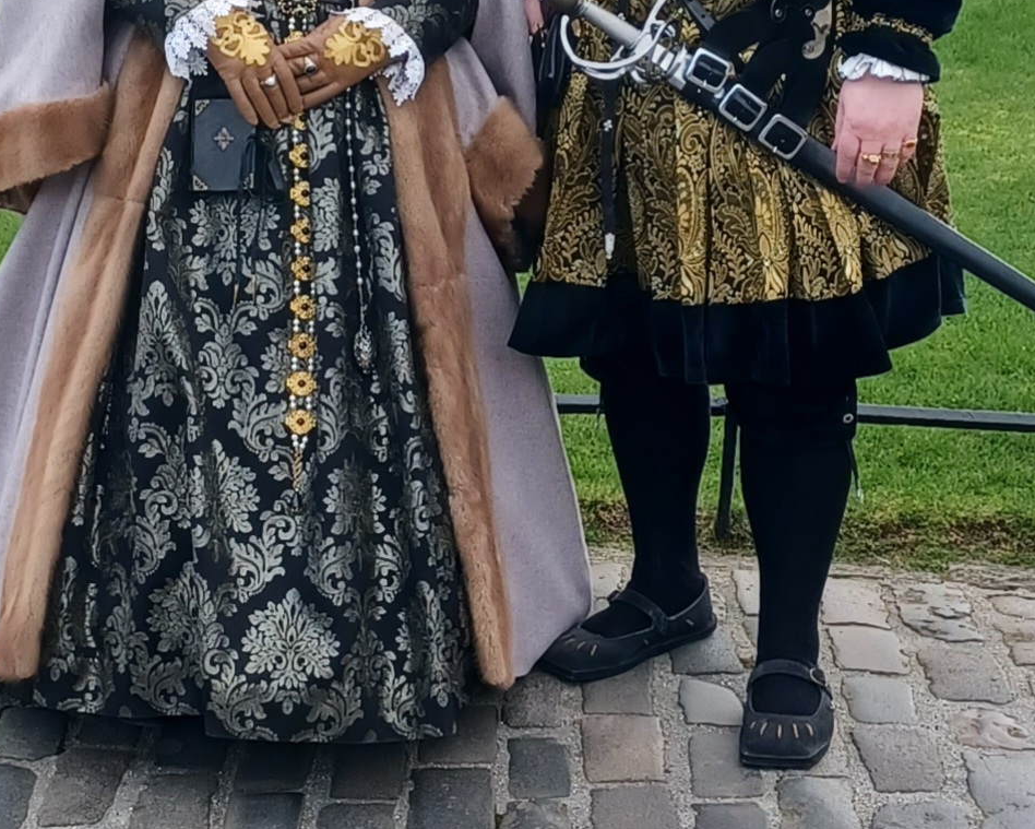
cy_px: 112
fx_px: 1256
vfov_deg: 34.8
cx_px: 449
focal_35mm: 41
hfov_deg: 44.7
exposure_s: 1/169
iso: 32
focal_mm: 4.6
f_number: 1.8
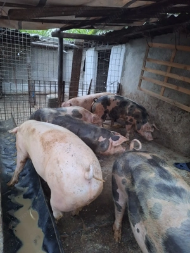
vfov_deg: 73.9
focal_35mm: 23
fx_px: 168
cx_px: 95
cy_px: 126
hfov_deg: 58.9
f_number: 1.8
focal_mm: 5.54
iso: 800
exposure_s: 1/20
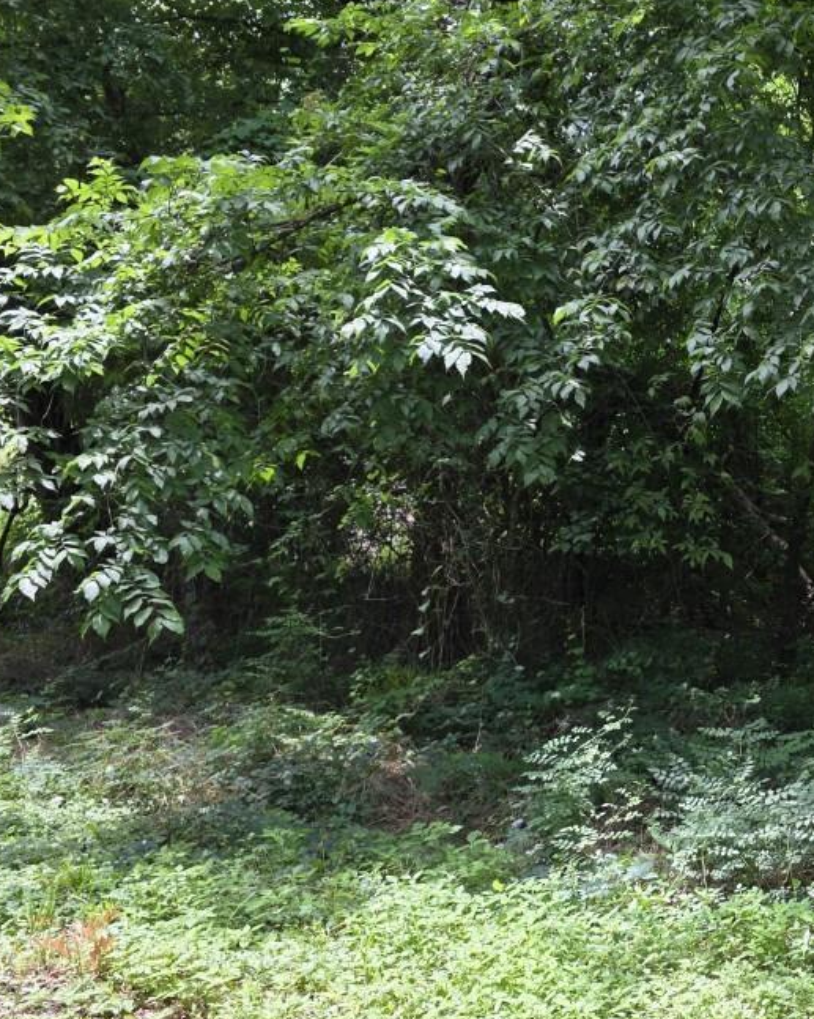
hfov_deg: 28.2
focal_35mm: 50
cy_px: 520
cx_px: 834
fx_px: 1507
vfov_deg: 37.4
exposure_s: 1/180
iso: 32
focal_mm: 6.3
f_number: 1.7
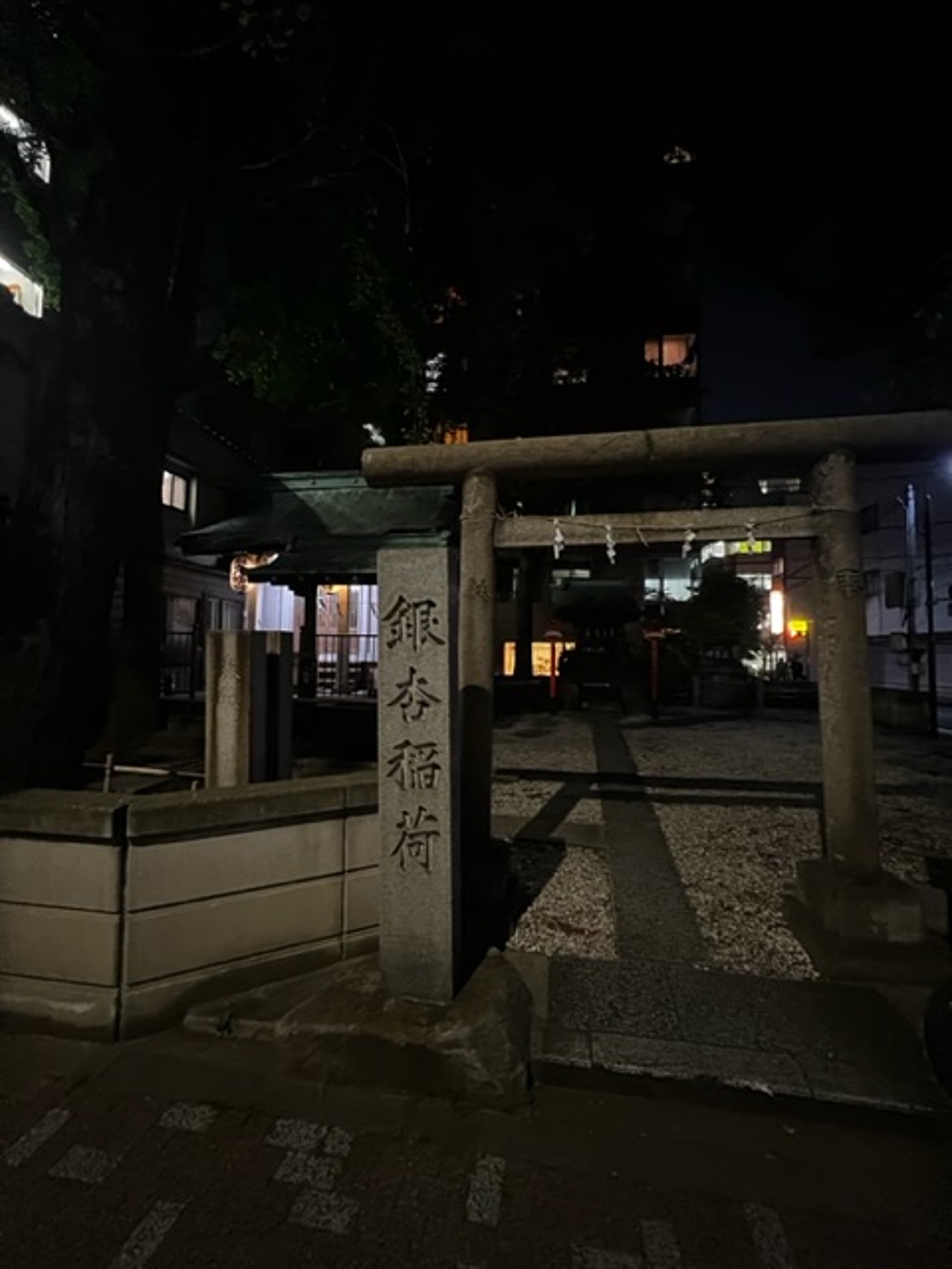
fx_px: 477
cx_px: 476
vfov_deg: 106.2
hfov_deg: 89.9
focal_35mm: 13
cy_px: 634
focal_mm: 1.57
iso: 2000
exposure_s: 1/25
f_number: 1.8
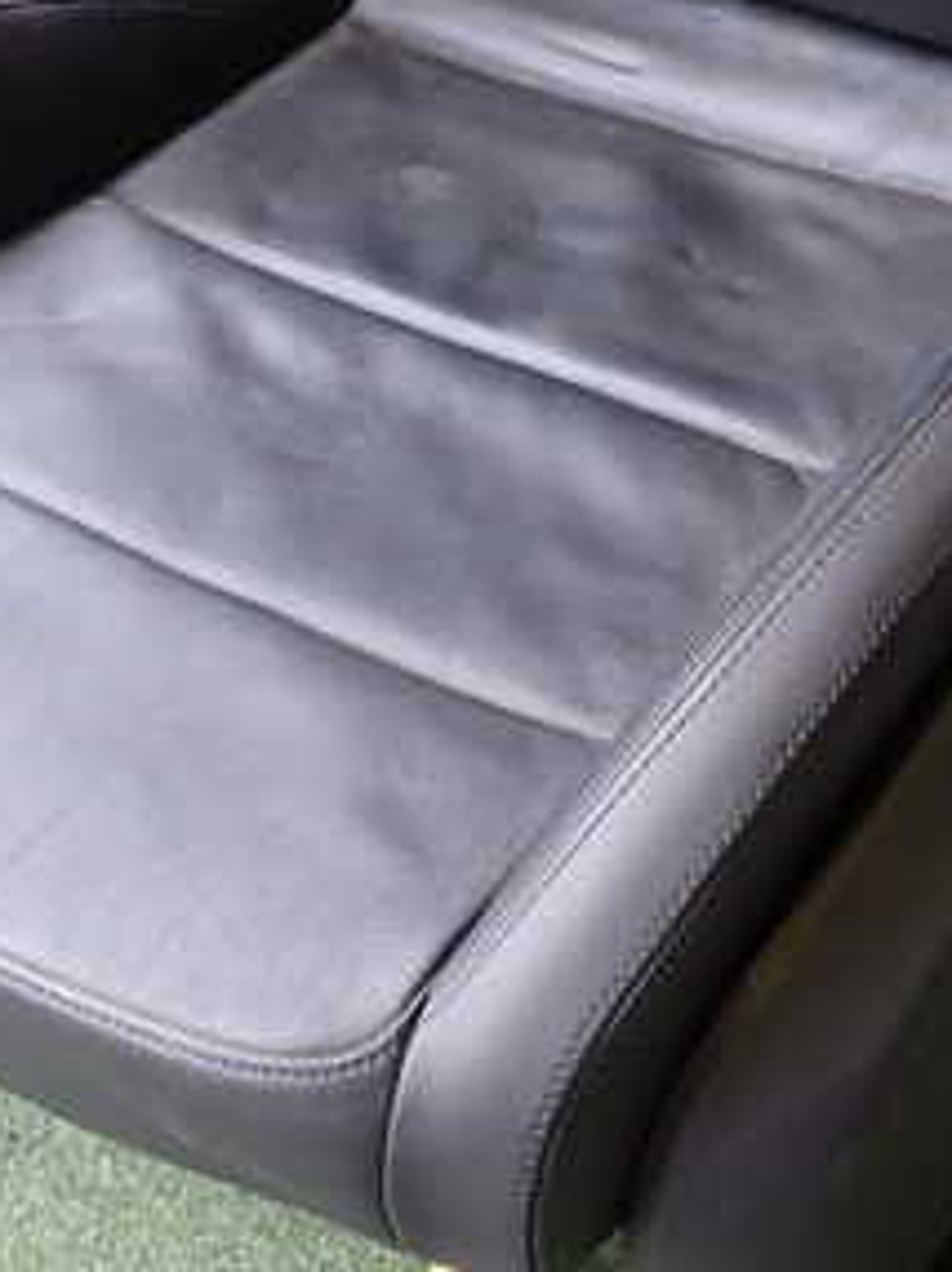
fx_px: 2314
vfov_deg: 30.7
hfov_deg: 23.2
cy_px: 529
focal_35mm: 63
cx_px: 454
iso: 200
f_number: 2.3
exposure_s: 1/50
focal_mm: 5.4
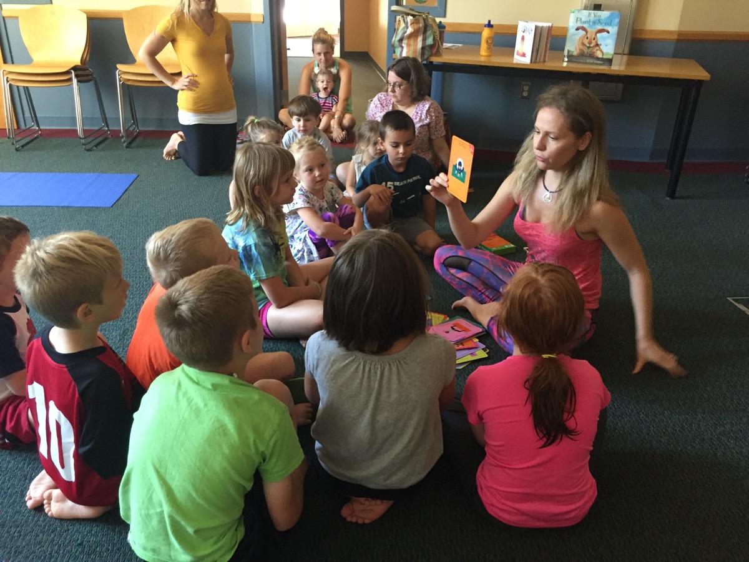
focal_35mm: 29
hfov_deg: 61.7
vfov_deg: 48.2
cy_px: 281
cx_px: 374
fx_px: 627
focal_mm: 4.15
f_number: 2.2
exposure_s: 1/30
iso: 200
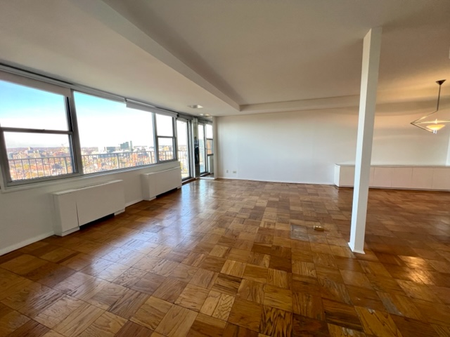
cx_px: 225
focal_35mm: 13
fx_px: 169
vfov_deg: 89.9
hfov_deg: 106.2
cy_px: 168
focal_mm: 1.57
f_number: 1.8
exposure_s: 1/120
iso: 40
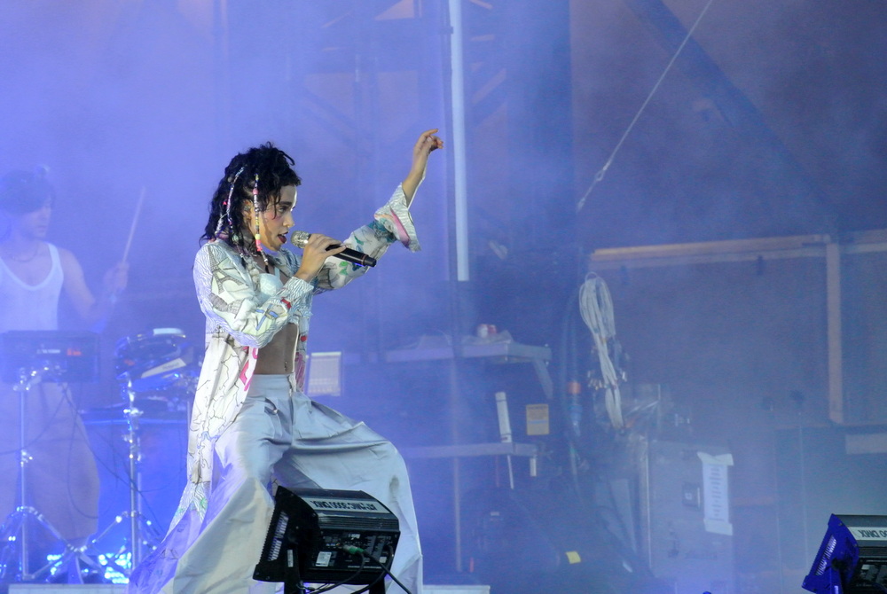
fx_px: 7328
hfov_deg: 6.9
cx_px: 444
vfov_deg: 4.6
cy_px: 297
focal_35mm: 297
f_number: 5.6
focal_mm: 110
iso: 1400
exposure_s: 1/60
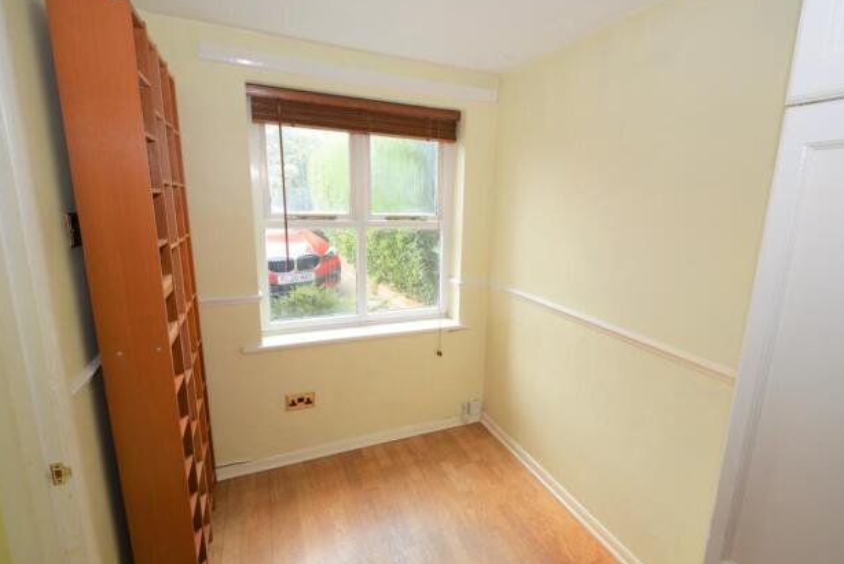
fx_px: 375
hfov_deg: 96.6
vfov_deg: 73.8
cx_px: 444
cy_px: 285
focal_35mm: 16
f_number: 5.6
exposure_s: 1/125
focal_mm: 10
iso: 400
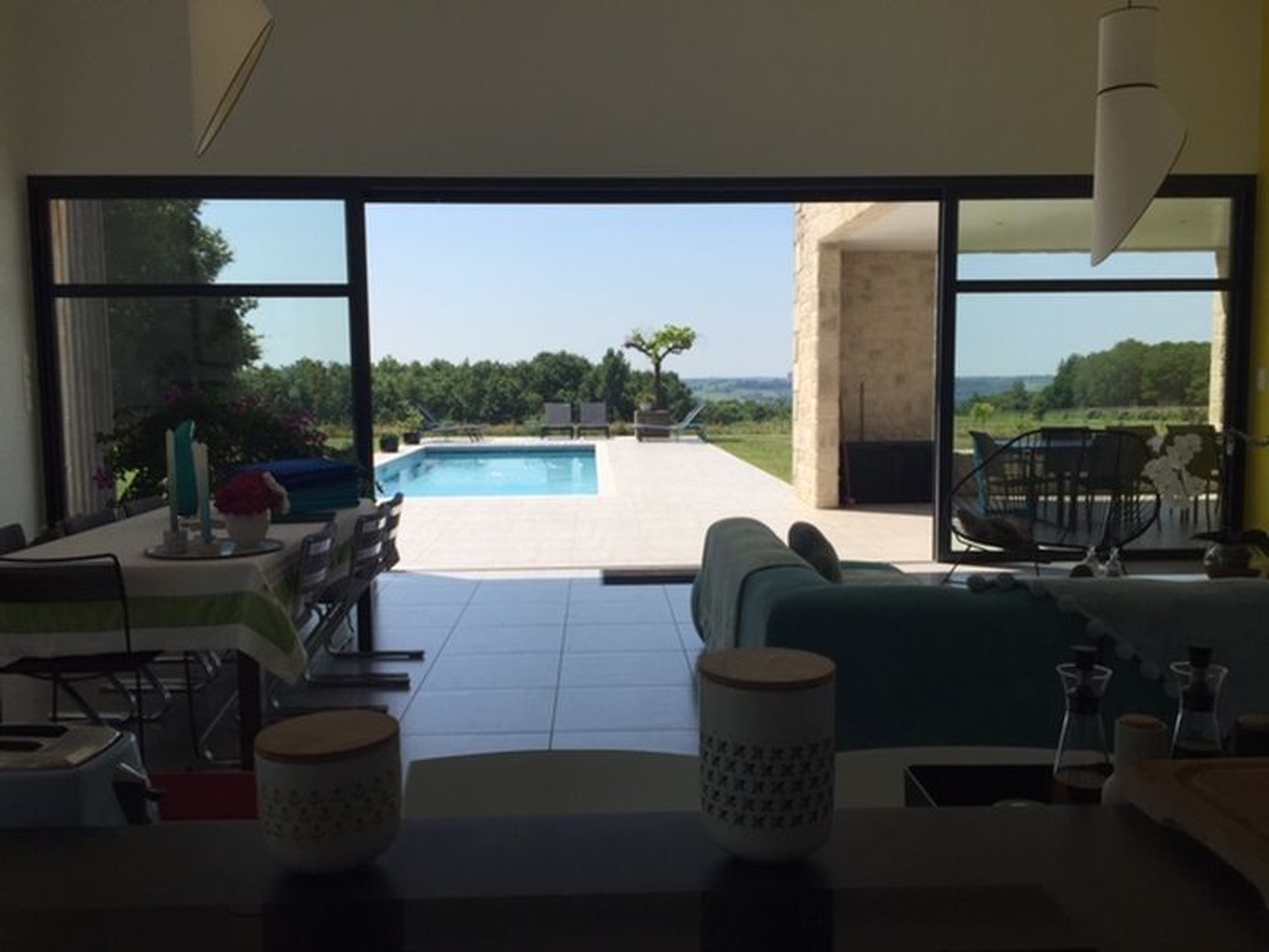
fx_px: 1063
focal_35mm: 29
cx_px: 634
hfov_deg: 61.7
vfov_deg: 48.2
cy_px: 476
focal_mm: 4.15
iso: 32
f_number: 2.2
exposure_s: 1/2198
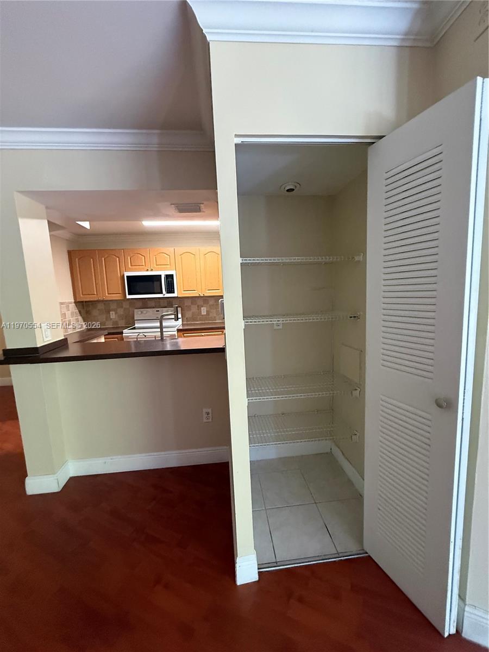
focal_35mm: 14
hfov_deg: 85.7
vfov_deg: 102.1
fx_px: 264
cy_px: 326
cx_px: 244
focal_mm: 2.22
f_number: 2.2
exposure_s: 1/60
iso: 640
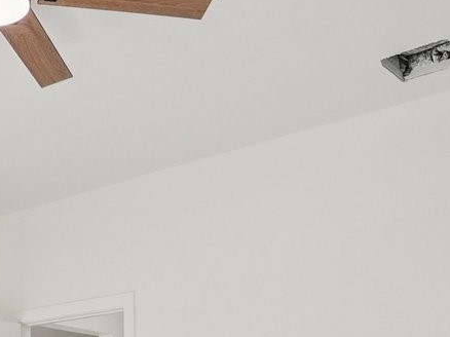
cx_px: 26
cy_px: 457
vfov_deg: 20.8
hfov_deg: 29.2
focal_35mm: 63
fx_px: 819
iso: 500
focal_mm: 14
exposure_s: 1/250
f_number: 8
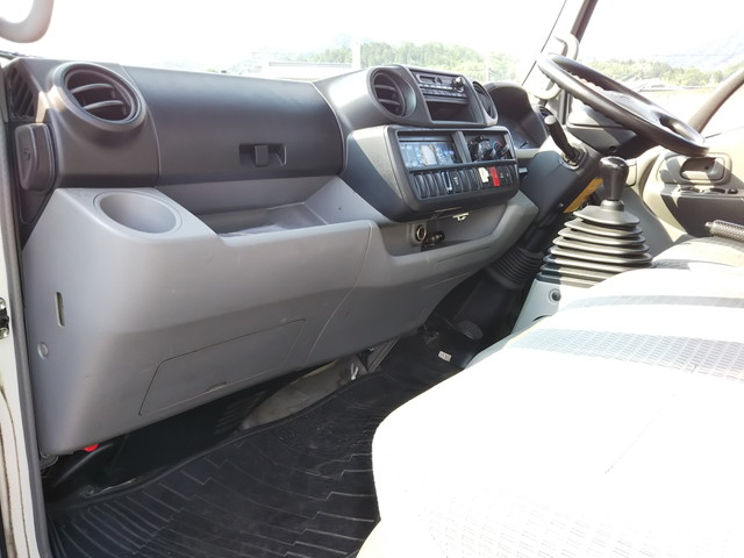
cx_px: 372
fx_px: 645
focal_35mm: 30
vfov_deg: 46.8
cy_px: 279
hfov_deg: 60.0
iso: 32
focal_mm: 4
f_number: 2.2
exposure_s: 1/120
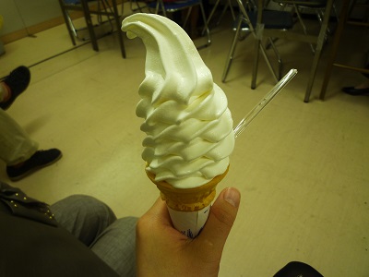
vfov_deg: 54.9
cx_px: 184
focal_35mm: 25
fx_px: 266
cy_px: 138
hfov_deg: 69.4
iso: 125
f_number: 2.8
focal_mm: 4.4
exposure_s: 1/30
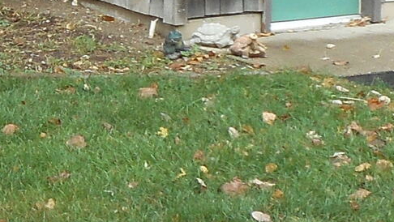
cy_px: -94
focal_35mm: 172
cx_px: -233
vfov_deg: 7.0
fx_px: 1798
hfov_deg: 11.8
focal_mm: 4.5
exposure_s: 1/125
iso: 80
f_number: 3.7
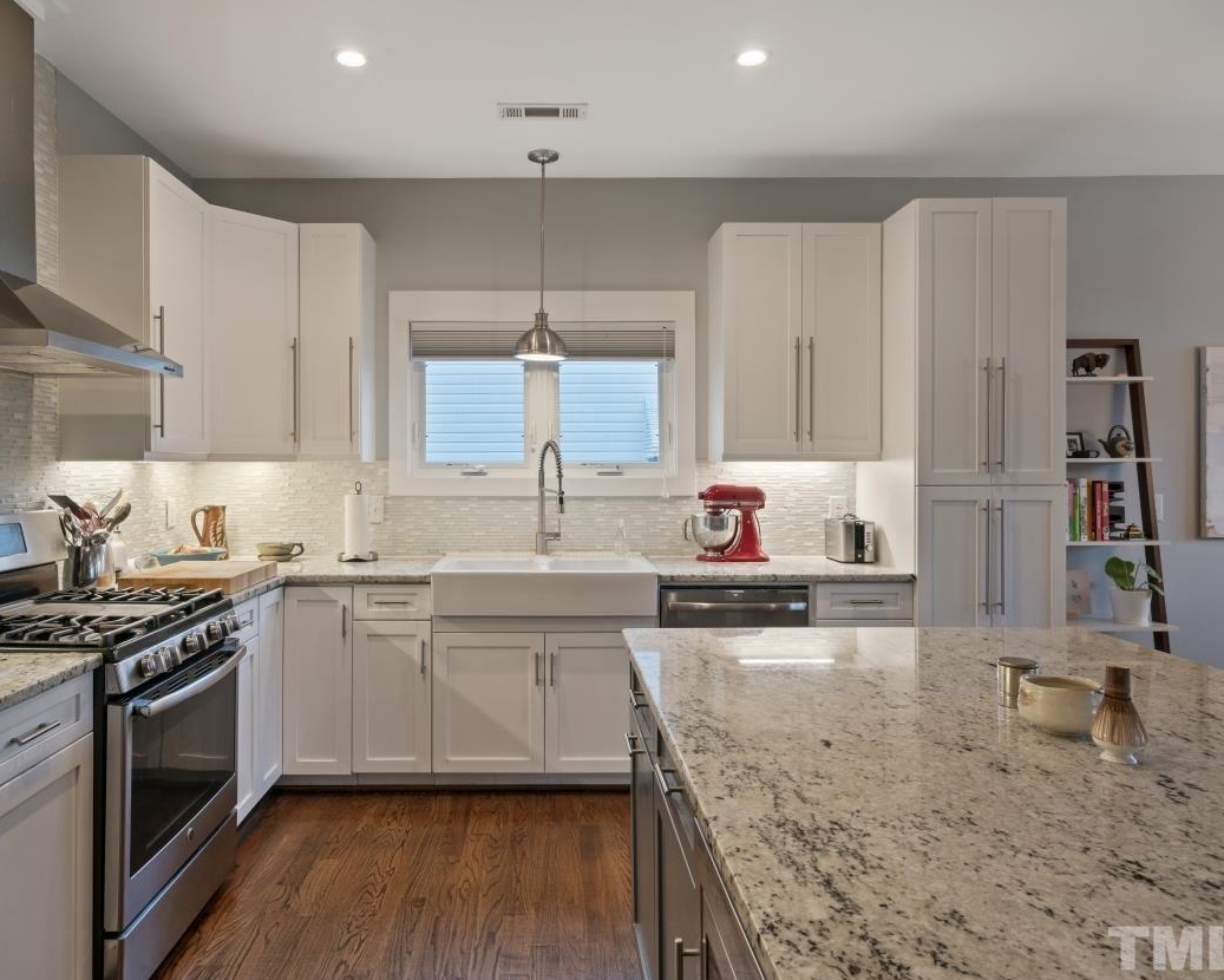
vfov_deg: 63.1
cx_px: 546
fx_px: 797
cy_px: 480
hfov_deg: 74.8
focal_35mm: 22
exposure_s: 1/2
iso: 200
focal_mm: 19
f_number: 11
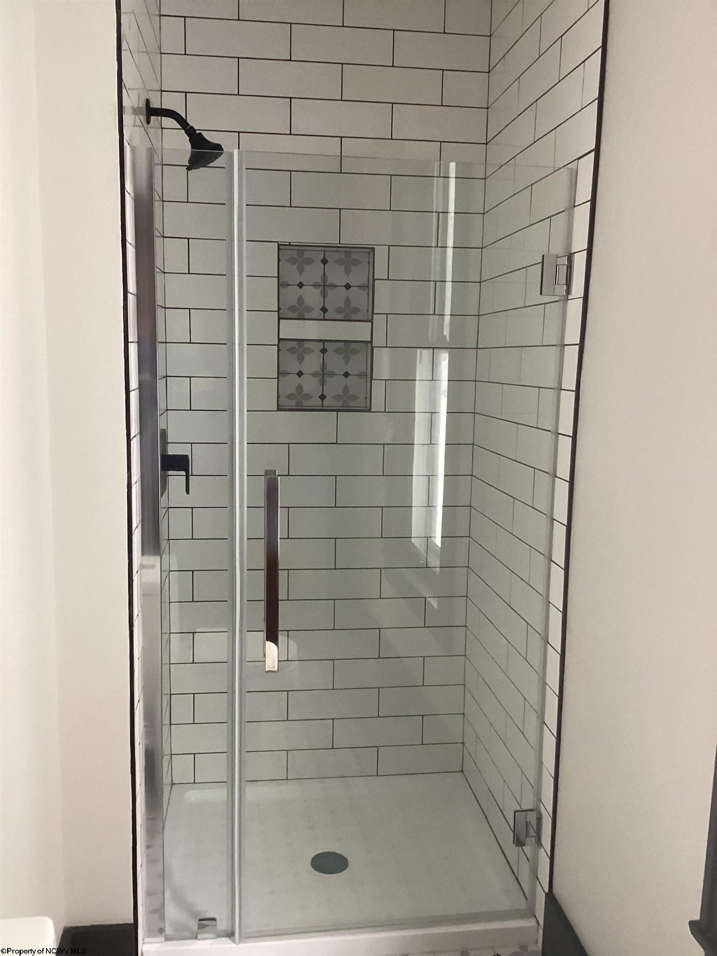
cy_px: 478
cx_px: 358
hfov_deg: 45.4
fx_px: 856
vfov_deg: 58.4
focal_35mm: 31
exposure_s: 1/40
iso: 320
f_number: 2.4
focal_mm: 3.3
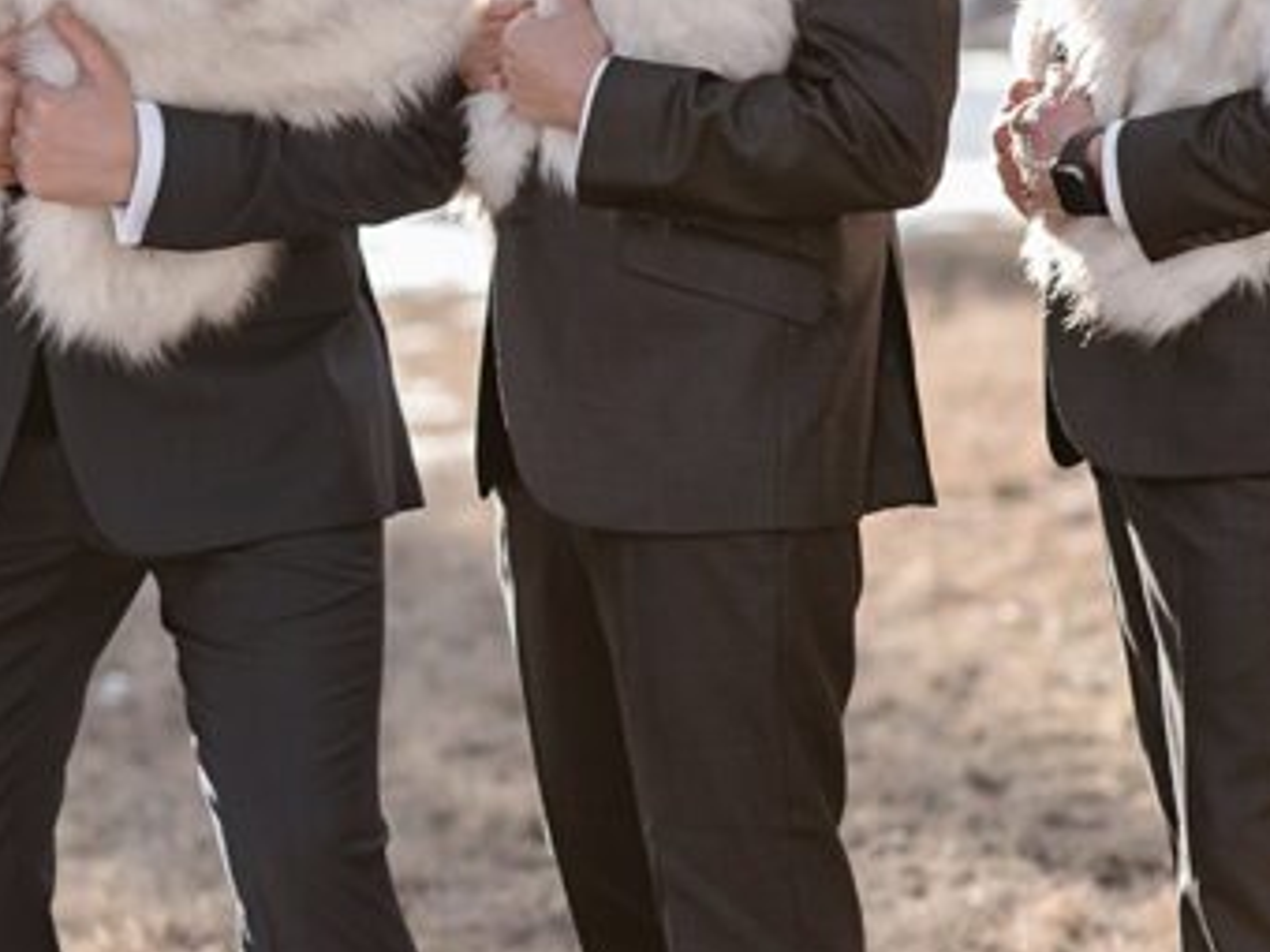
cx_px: 41
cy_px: 37
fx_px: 9025
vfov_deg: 6.0
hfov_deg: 8.0
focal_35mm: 246
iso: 200
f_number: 2.5
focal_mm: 85
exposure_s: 1/800
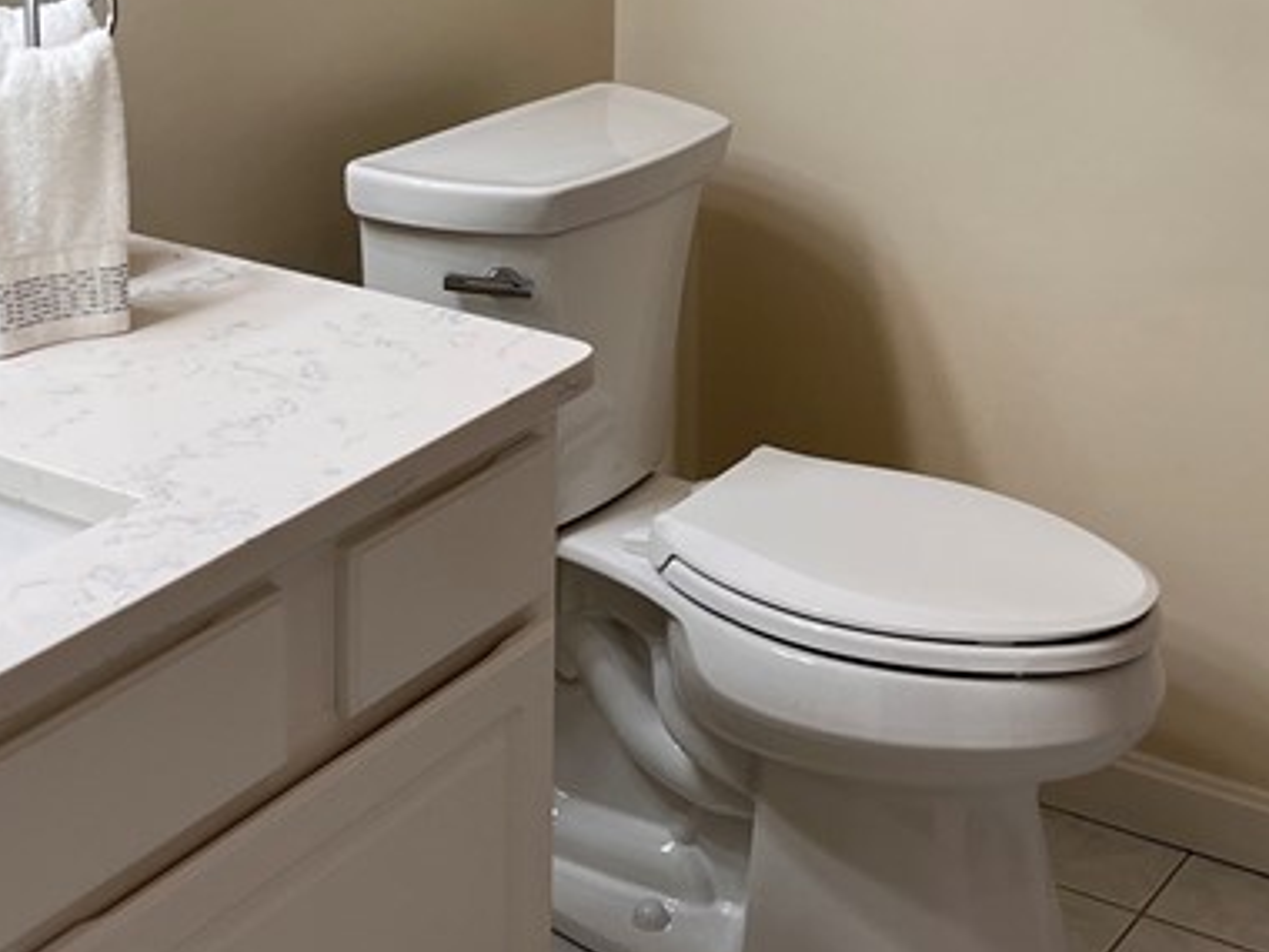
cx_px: 608
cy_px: 27
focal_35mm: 70
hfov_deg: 27.8
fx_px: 2566
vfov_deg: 20.4
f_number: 1.6
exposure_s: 1/120
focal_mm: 5.1
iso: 64
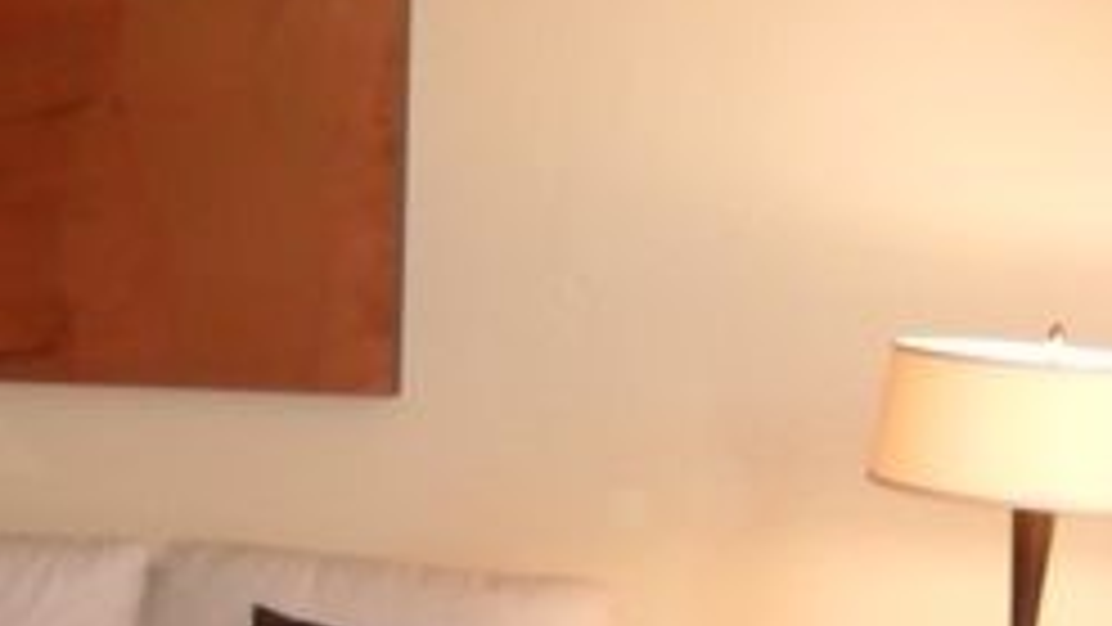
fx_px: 2919
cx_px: -293
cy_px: 887
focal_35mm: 99
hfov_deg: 20.0
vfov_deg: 11.8
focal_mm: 6.3
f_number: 3
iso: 320
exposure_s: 1/45
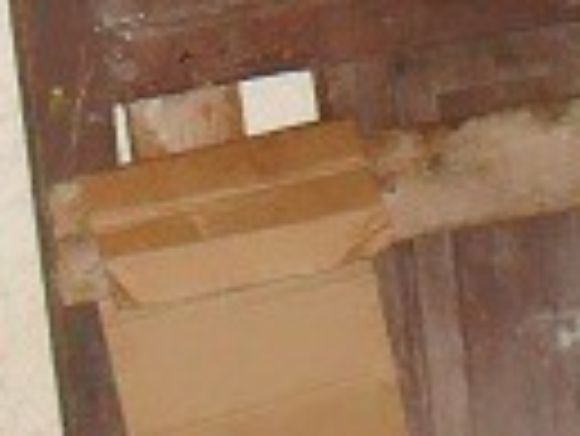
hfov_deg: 11.3
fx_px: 2918
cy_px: -144
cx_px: 346
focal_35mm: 174
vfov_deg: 8.4
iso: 200
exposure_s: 1/45
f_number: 3.2
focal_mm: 6.3
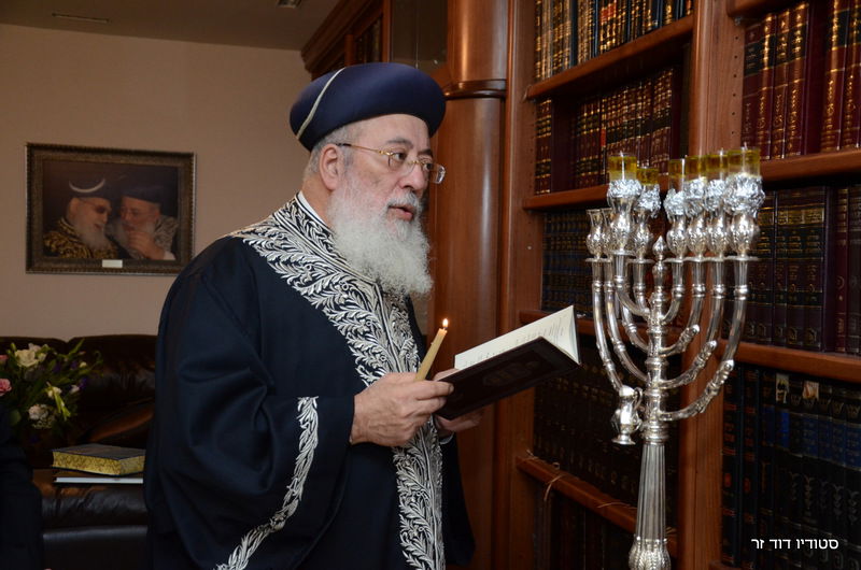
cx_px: 430
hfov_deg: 46.5
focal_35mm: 42
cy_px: 285
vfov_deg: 31.8
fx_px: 1002
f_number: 4
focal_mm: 28
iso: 1600
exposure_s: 1/160
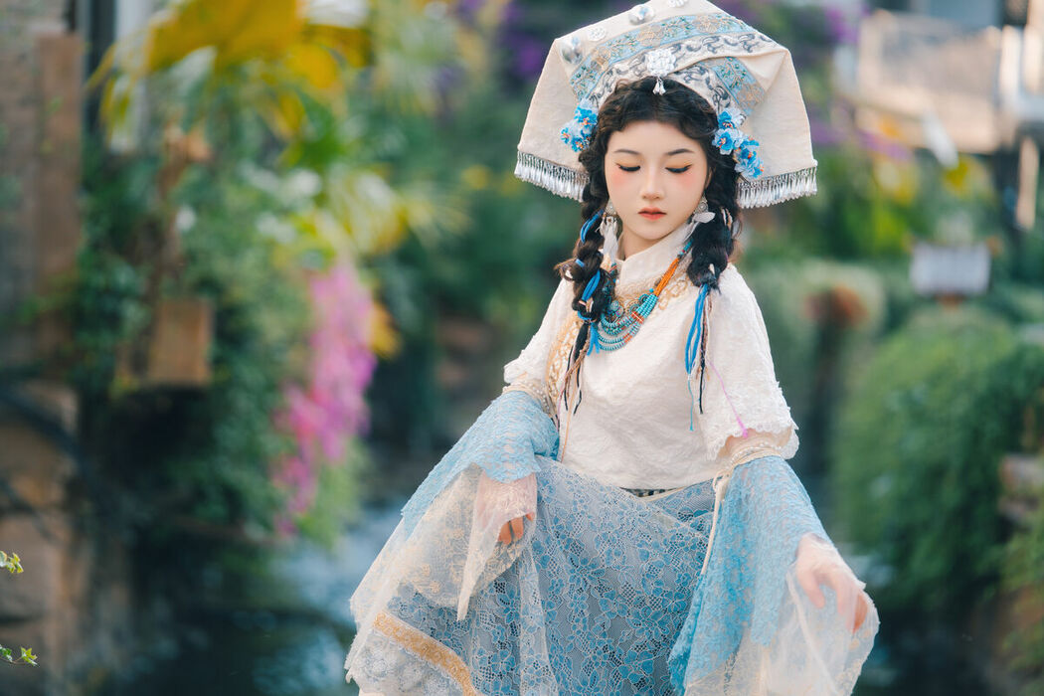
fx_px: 3654
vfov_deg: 10.9
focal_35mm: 126
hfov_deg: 16.3
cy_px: 348
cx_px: 522
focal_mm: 126
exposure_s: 1/125
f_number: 2.8
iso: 80
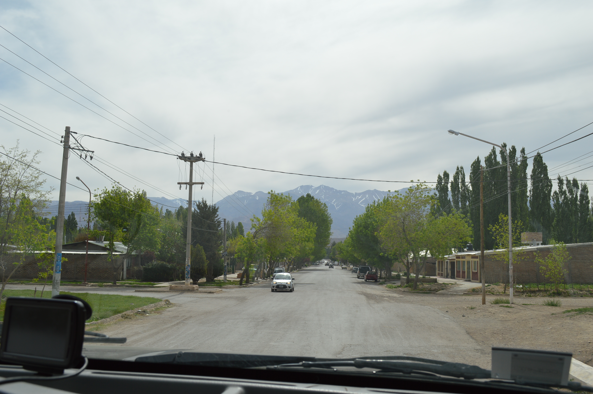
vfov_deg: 36.8
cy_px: 197
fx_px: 592
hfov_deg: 53.2
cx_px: 296
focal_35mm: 36
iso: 100
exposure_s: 1/320
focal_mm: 24
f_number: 9
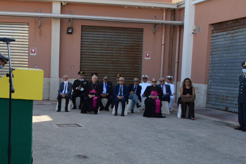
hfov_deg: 36.1
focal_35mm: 54
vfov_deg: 25.0
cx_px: 65
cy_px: 103
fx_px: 369
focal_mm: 24
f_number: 8
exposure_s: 1/250
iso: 400
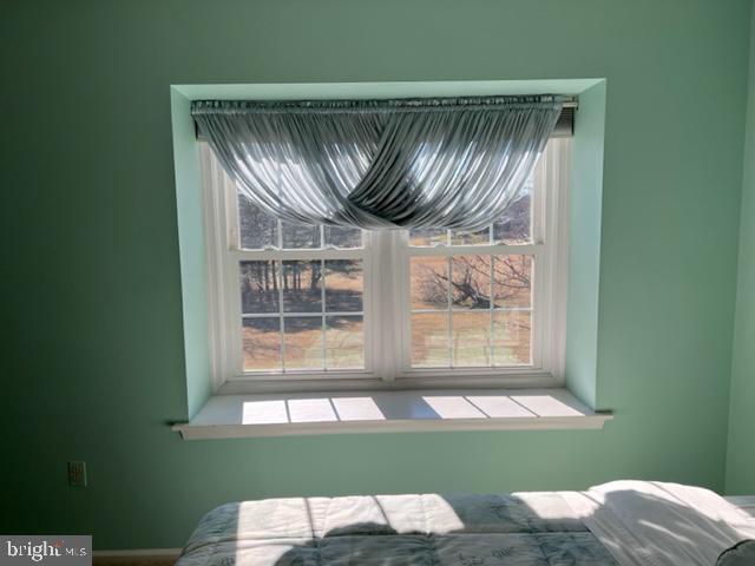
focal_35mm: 26
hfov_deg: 67.3
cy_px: 283
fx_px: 567
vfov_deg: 53.1
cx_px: 378
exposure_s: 1/1135
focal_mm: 5.7
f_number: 1.5
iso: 50
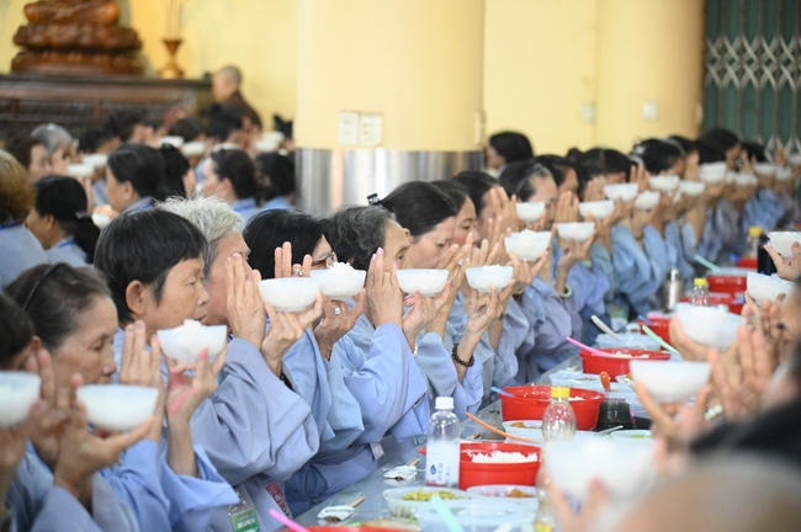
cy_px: 266
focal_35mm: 120
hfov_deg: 17.1
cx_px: 400
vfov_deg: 11.4
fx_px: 2667
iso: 10000
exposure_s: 1/200
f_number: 4
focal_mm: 120
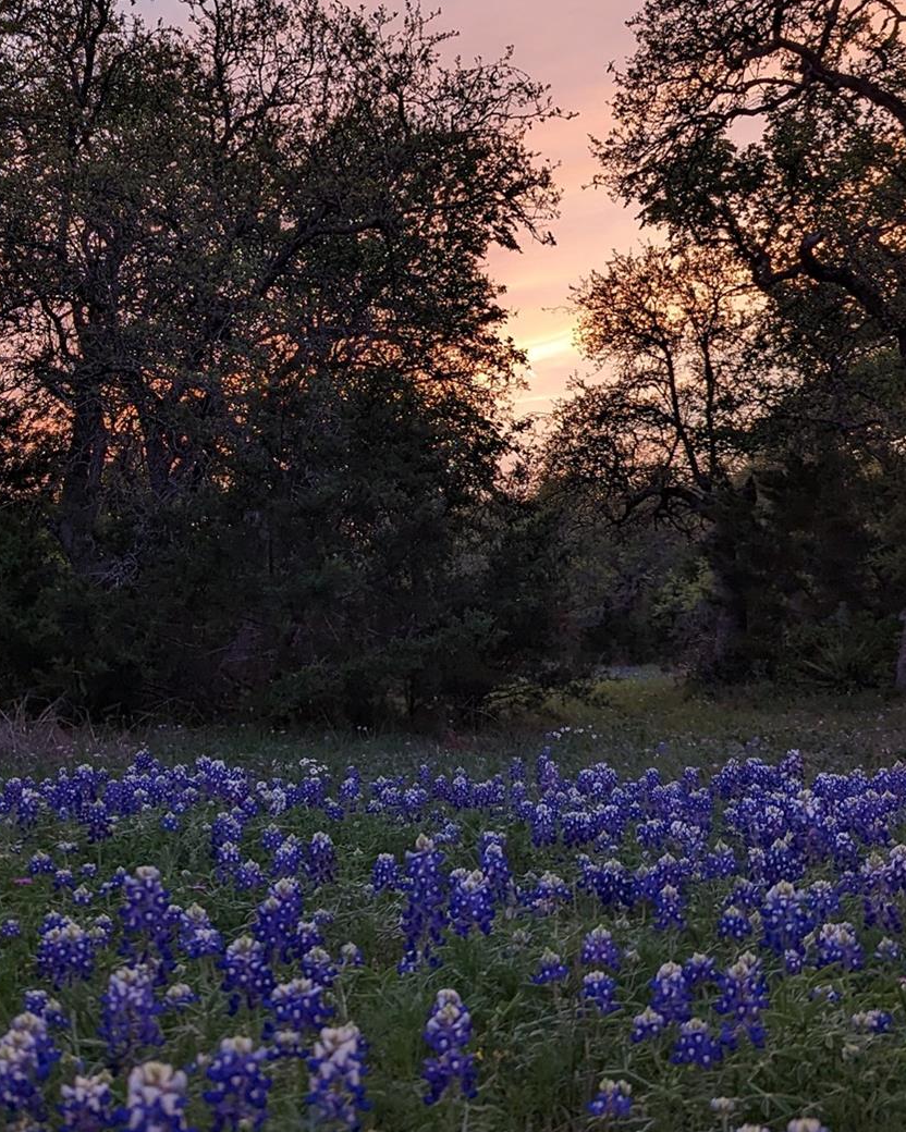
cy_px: 540
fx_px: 1542
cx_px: 364
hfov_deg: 32.7
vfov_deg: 40.3
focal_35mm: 46
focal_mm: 6.81
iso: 31
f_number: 1.85
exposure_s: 1/52.3
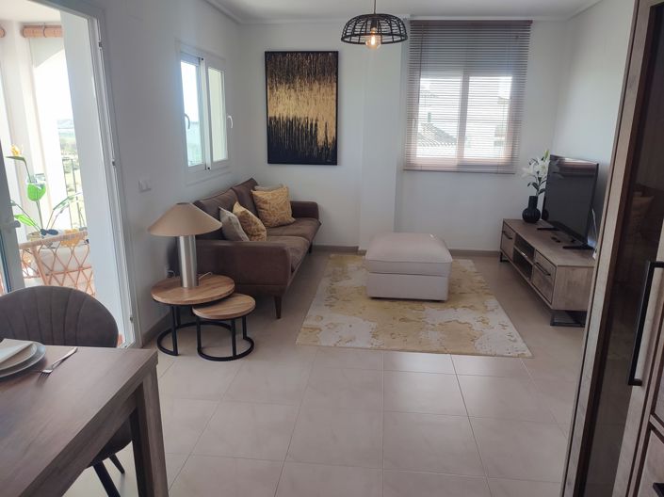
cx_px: 332
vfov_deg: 54.8
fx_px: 479
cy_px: 248
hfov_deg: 69.4
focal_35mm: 25
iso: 53
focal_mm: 6.04
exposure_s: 1/100
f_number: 1.9
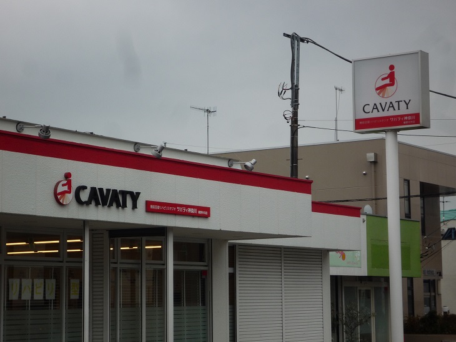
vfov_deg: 15.9
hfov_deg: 21.1
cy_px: 171
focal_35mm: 93
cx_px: 228
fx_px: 1226
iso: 100
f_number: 5.5
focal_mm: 16.4
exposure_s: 1/250
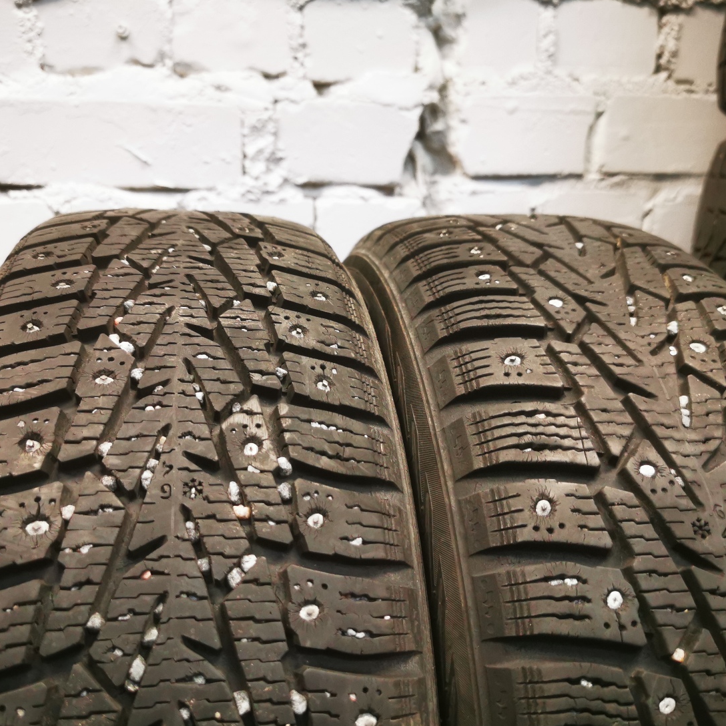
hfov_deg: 51.0
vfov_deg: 51.1
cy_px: 363
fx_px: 759
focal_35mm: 32
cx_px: 333
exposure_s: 1/50
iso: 250
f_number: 1.6
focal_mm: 5.56
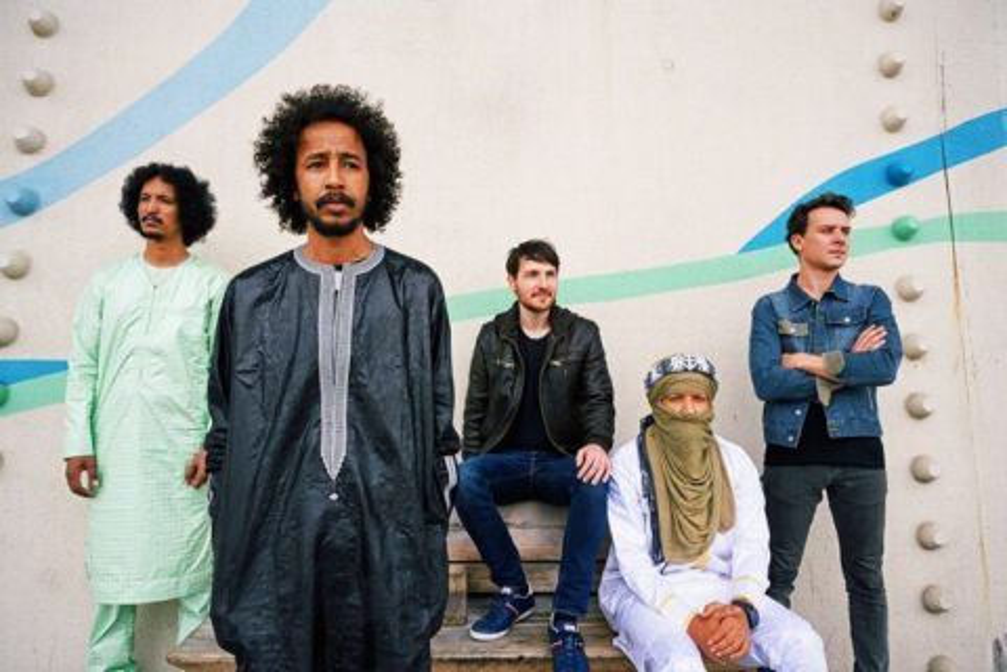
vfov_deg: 53.1
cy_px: 336
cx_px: 504
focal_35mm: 24
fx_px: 671
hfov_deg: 73.7
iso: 400
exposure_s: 1/125
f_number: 10
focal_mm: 24
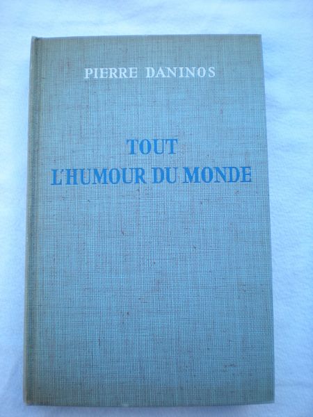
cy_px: 208
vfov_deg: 49.0
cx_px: 156
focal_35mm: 38
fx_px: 458
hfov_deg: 37.7
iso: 64
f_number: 3.1
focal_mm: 6.3
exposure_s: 1/127
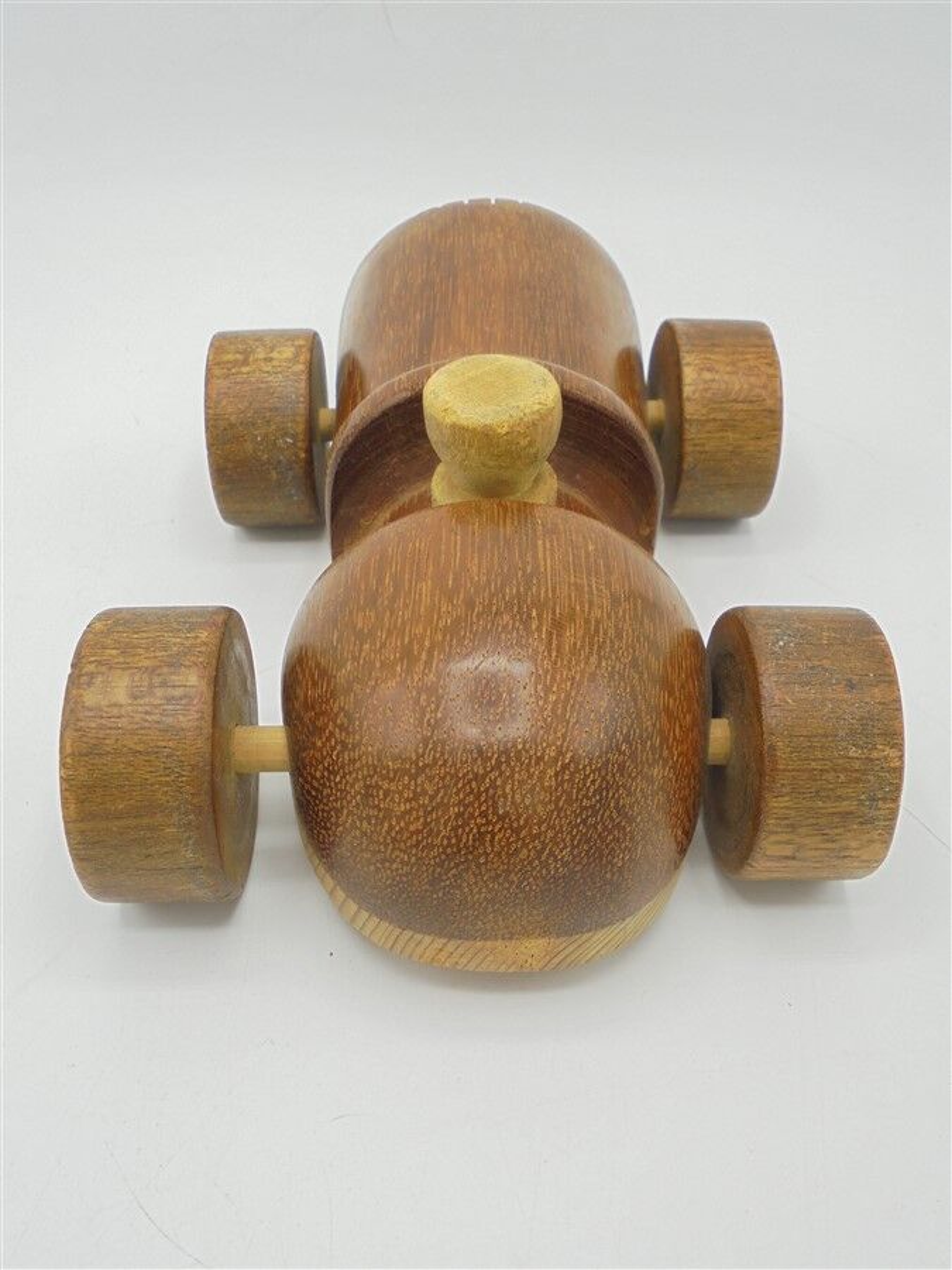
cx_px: 476
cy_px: 635
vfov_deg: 54.0
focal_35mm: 34
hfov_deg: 41.8
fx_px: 1247
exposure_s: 1/40
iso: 100
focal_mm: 6.1
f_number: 4
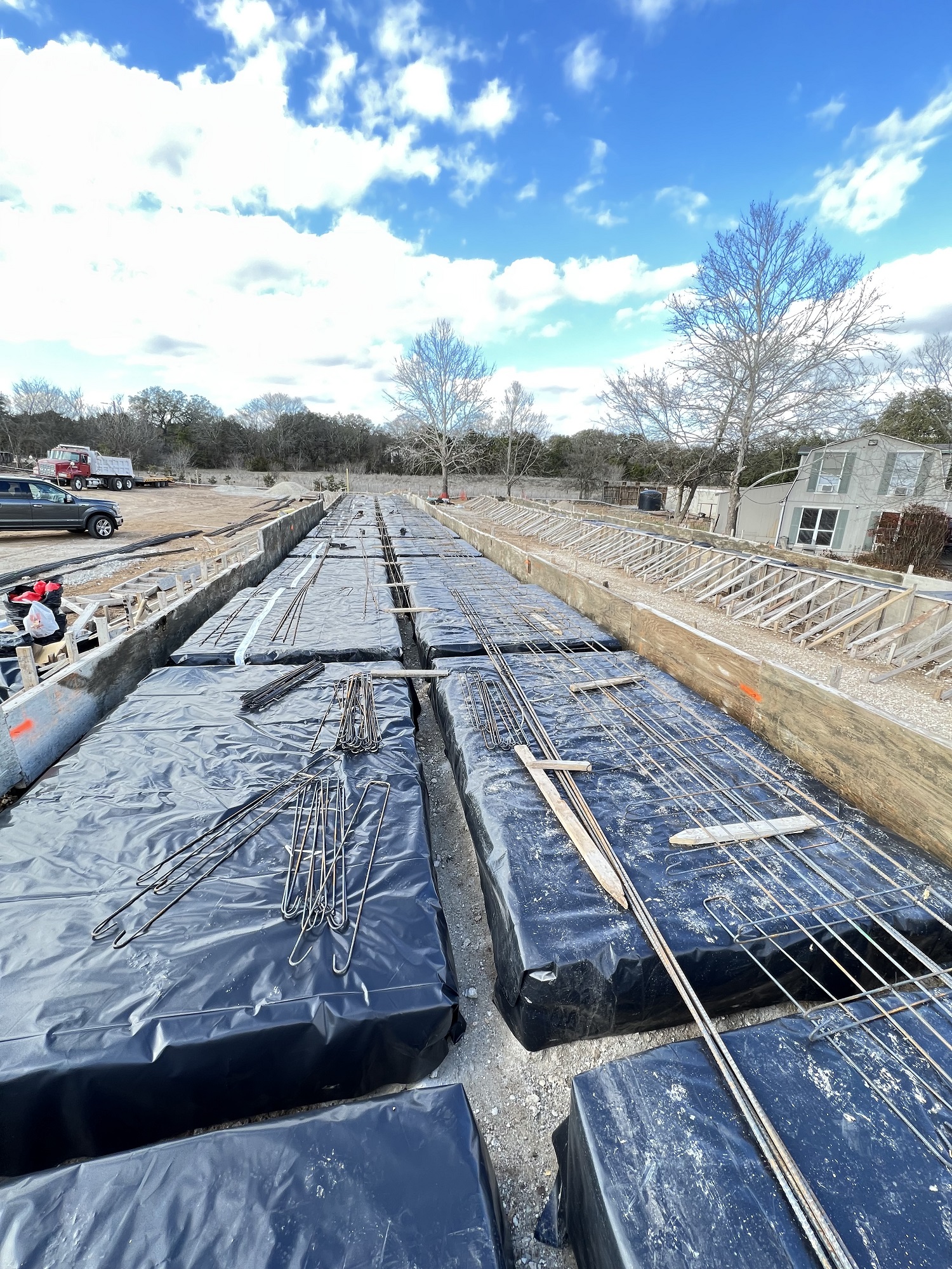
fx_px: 477
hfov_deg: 89.9
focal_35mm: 13
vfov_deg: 106.2
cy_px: 634
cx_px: 476
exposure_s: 1/149
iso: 32
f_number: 1.8
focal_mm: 1.57
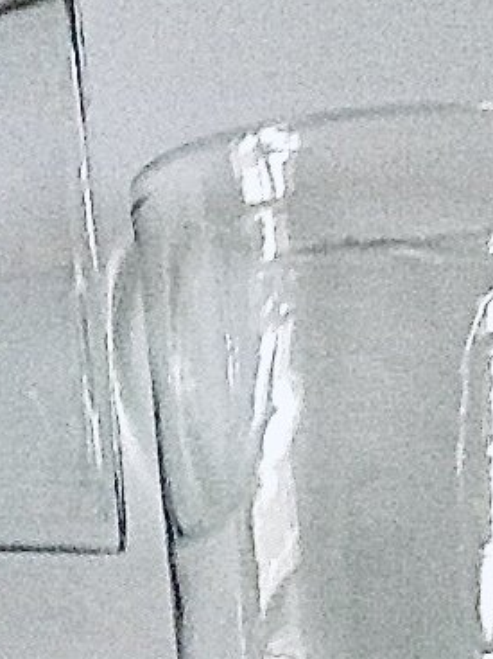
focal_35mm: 115
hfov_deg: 12.6
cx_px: -63
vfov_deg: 16.2
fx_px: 2185
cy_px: 851
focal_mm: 2.03
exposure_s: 1/30
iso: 80
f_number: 2.4
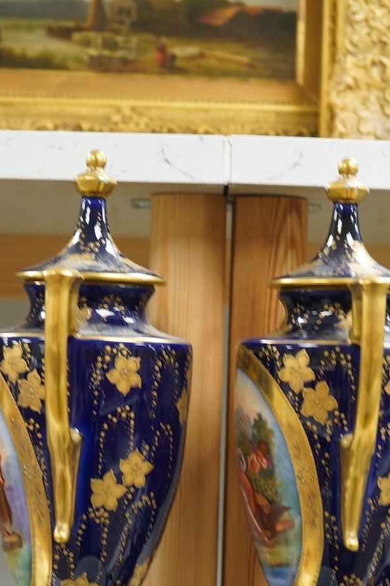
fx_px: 1725
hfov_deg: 12.9
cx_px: 209
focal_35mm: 106
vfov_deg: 19.0
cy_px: 497
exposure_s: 1/80
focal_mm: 56
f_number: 7.1
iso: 2500
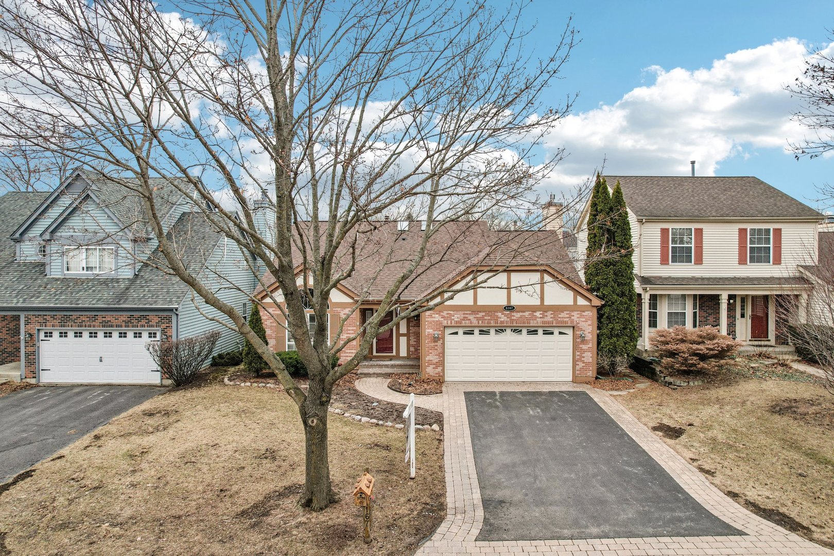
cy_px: 278
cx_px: 417
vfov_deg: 57.2
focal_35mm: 22
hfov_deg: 78.6
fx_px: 510
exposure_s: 1/1250
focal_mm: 8.4
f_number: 2.8
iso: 120
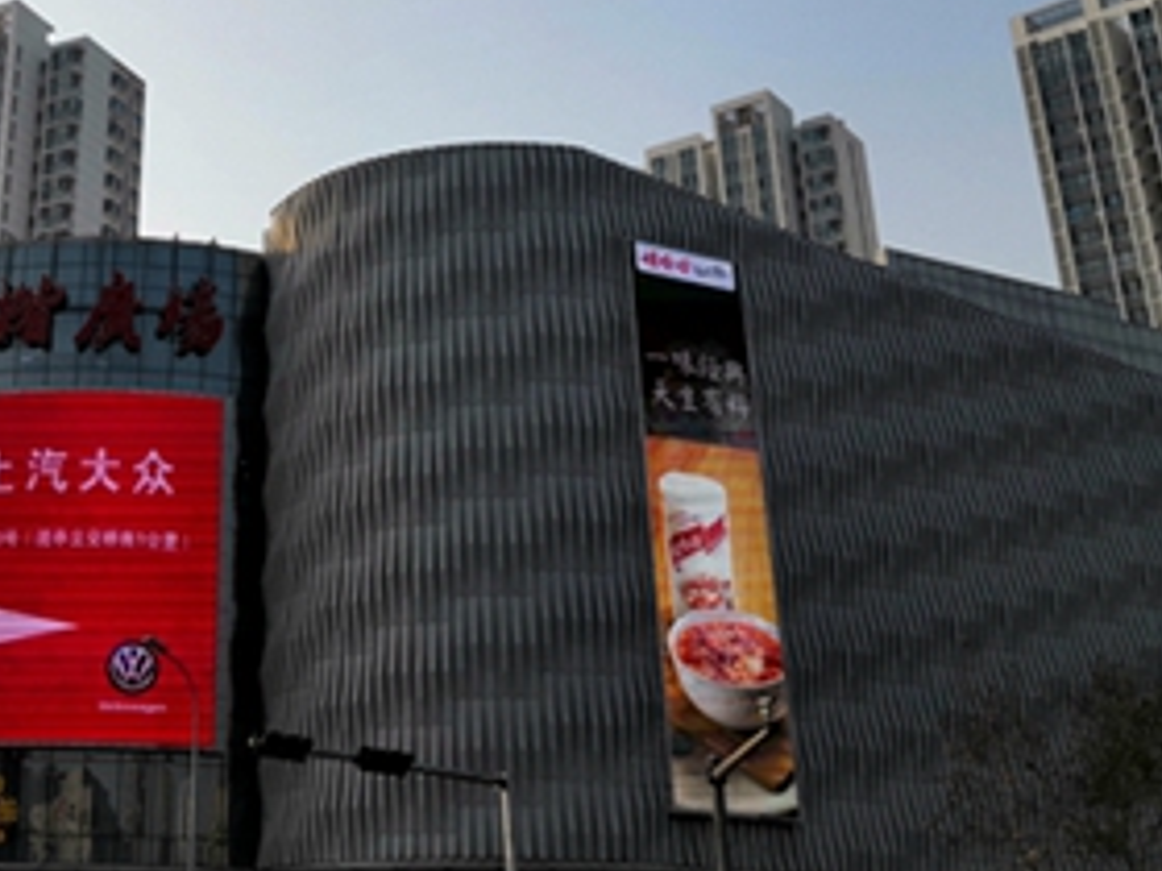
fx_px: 1779
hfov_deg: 34.9
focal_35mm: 53
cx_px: 220
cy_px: 143
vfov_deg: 26.9
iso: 50
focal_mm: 3.95
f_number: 1.8
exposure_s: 1/1536
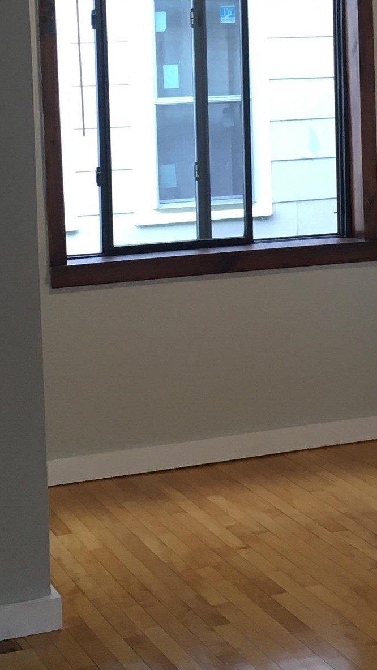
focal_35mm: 82
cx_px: 242
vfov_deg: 25.6
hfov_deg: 14.7
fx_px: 1457
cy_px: 178
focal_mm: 4.15
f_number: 2.2
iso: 50
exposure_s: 1/30
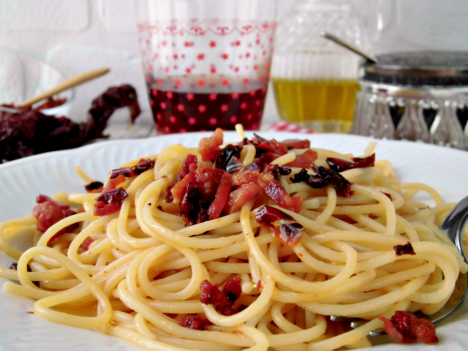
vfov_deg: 30.9
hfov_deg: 40.4
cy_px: 176
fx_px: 635
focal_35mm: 47
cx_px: 234
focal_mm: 8.3
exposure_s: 1/60
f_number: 3.4
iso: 200
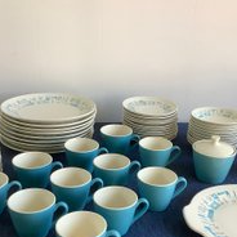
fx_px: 395
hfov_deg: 33.4
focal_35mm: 51
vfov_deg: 33.2
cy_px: 154
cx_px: 128
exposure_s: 1/120
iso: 80
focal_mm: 3.3
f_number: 2.4
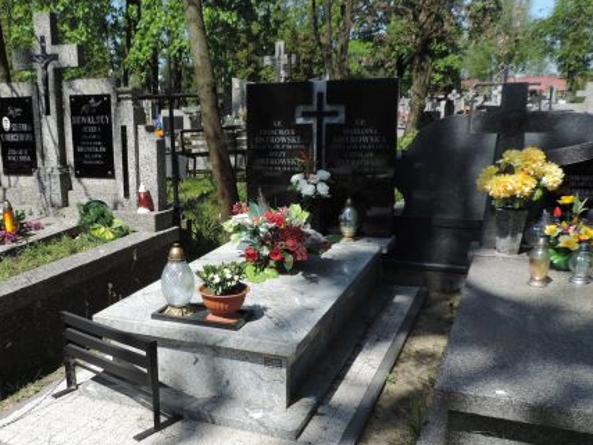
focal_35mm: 36
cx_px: 196
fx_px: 617
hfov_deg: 50.4
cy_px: 274
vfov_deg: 39.4
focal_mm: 4.3
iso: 80
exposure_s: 1/800
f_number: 3
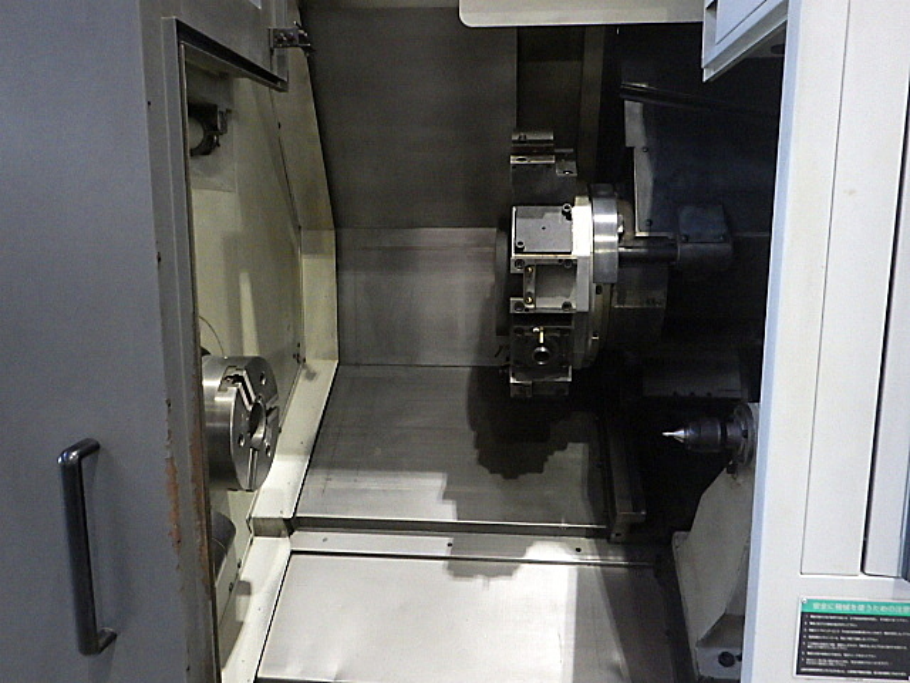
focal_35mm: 28
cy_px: 342
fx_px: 736
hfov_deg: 63.4
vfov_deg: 49.7
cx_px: 455
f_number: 3.5
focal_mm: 5
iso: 1600
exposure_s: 1/40
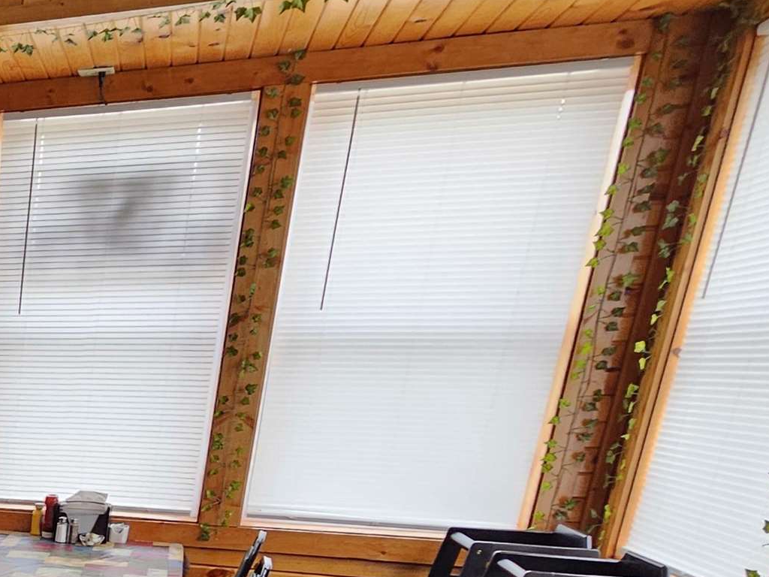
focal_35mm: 39
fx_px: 866
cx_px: -231
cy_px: 654
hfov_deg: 34.2
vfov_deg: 31.9
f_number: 2.2
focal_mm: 2.2
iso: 64
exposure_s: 1/60
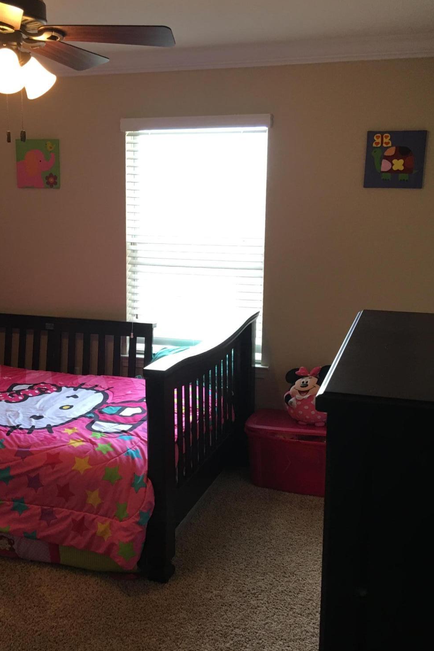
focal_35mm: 41
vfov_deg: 47.4
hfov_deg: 32.5
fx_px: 741
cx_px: 165
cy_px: 324
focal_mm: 4.15
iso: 40
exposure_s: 1/30
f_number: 2.2
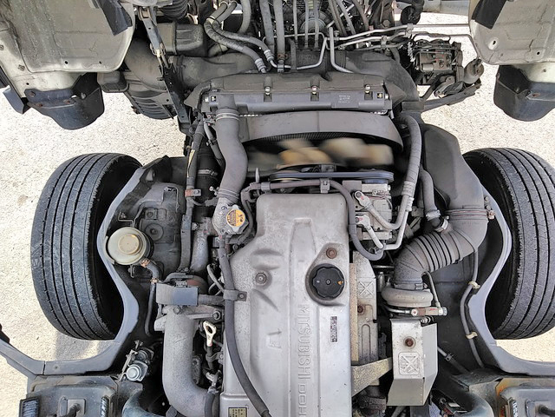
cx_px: 278
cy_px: 208
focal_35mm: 27
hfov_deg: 65.3
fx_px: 433
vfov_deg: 51.4
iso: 71
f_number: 2.2
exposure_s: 1/120
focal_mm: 3.46
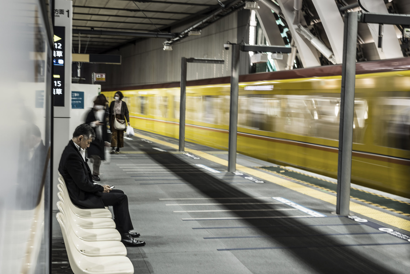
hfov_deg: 39.6
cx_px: 205
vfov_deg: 27.0
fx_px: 570
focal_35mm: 50
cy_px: 137
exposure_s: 1/4
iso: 100
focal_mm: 50
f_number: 8
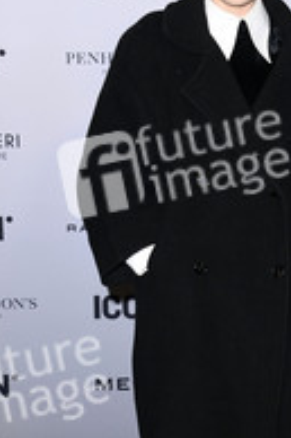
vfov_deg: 19.8
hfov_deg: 13.2
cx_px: 239
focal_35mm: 103
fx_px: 1251
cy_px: 278
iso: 1000
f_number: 5.6
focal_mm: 50
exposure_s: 1/250
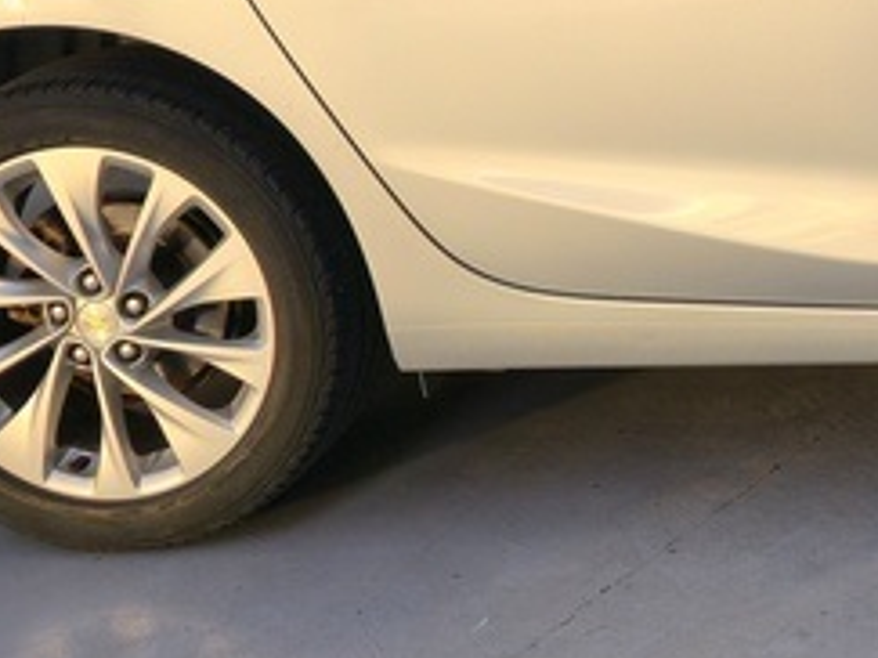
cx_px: 1254
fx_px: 2459
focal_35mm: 97
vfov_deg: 14.5
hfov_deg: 18.3
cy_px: -249
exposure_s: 1/60
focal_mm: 6.3
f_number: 1.7
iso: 25
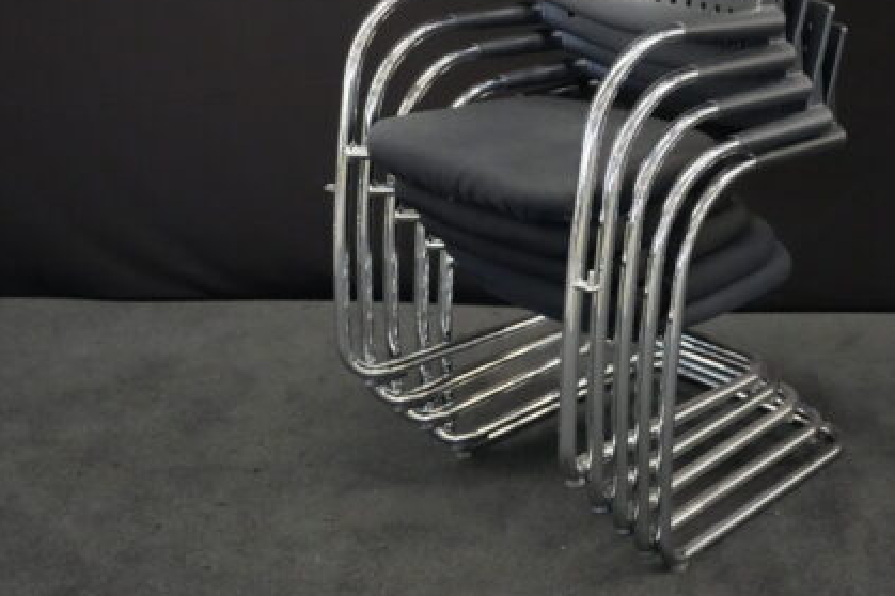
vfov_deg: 25.4
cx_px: 604
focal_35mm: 53
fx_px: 1317
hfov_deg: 37.1
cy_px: 207
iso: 12800
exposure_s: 1/160
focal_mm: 37
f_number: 4
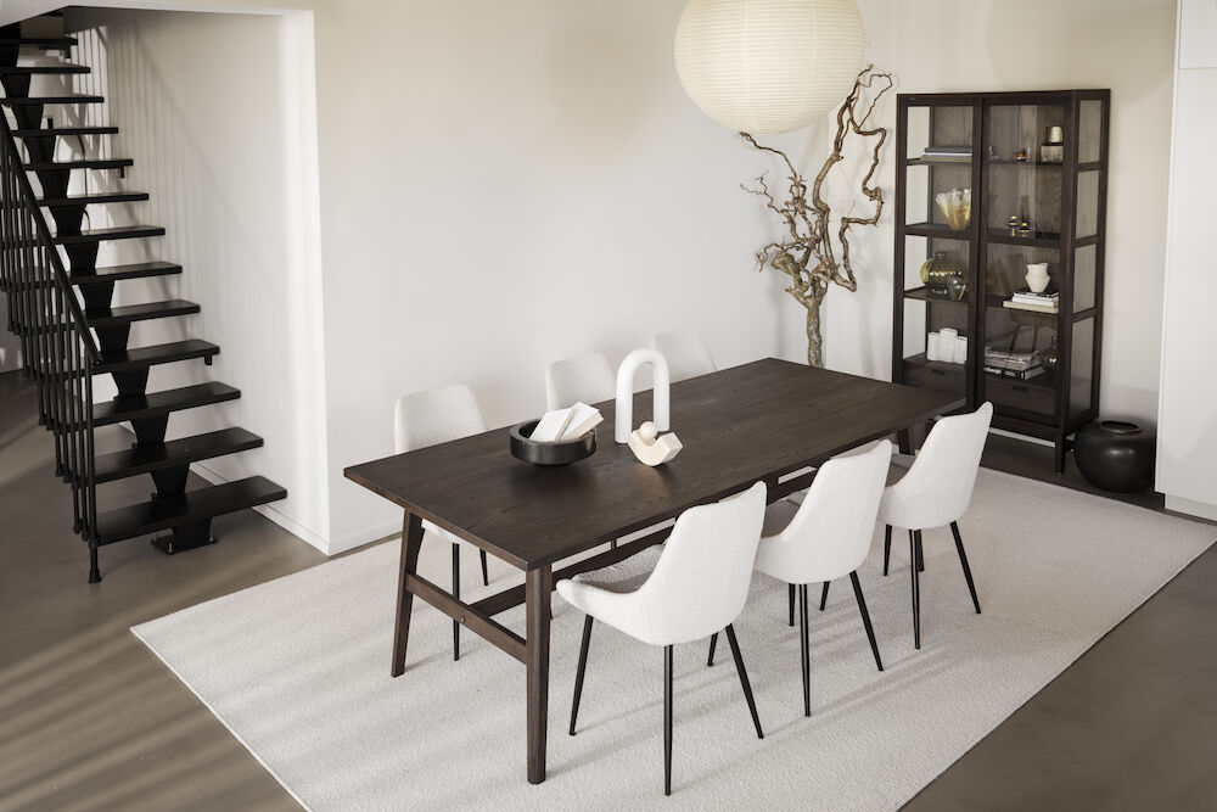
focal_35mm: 30
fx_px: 1014
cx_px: 608
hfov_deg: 61.9
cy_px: 406
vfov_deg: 43.6
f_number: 4
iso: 250
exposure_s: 1/80
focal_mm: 30
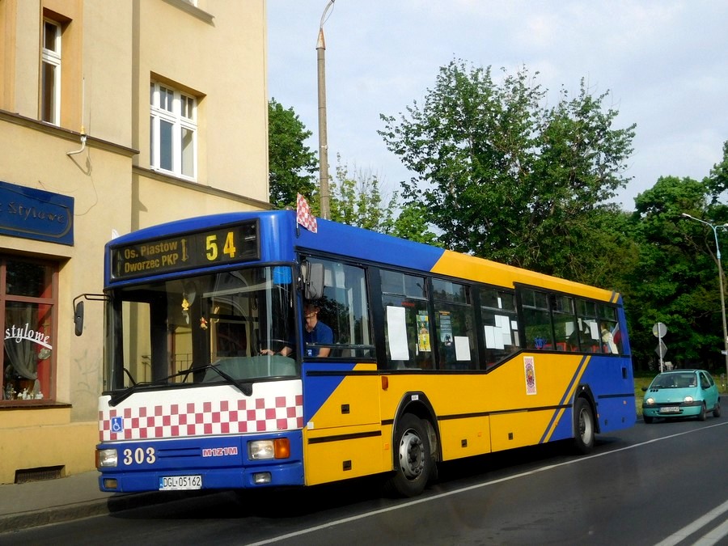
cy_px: 273
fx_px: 946
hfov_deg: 42.1
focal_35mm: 45
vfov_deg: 32.2
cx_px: 364
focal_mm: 8
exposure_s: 1/640
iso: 125
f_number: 4
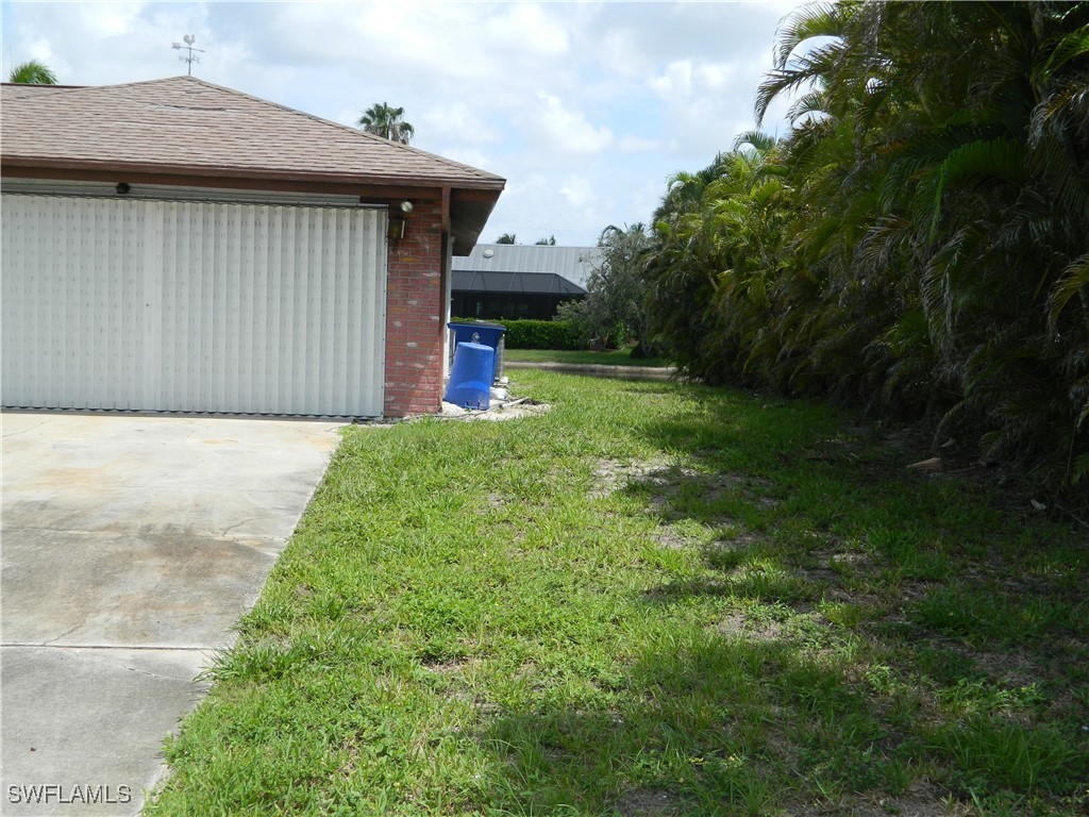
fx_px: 1290
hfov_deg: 45.8
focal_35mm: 41
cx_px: 544
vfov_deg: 35.1
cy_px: 408
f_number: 3.5
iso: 110
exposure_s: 1/1000
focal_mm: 7.3
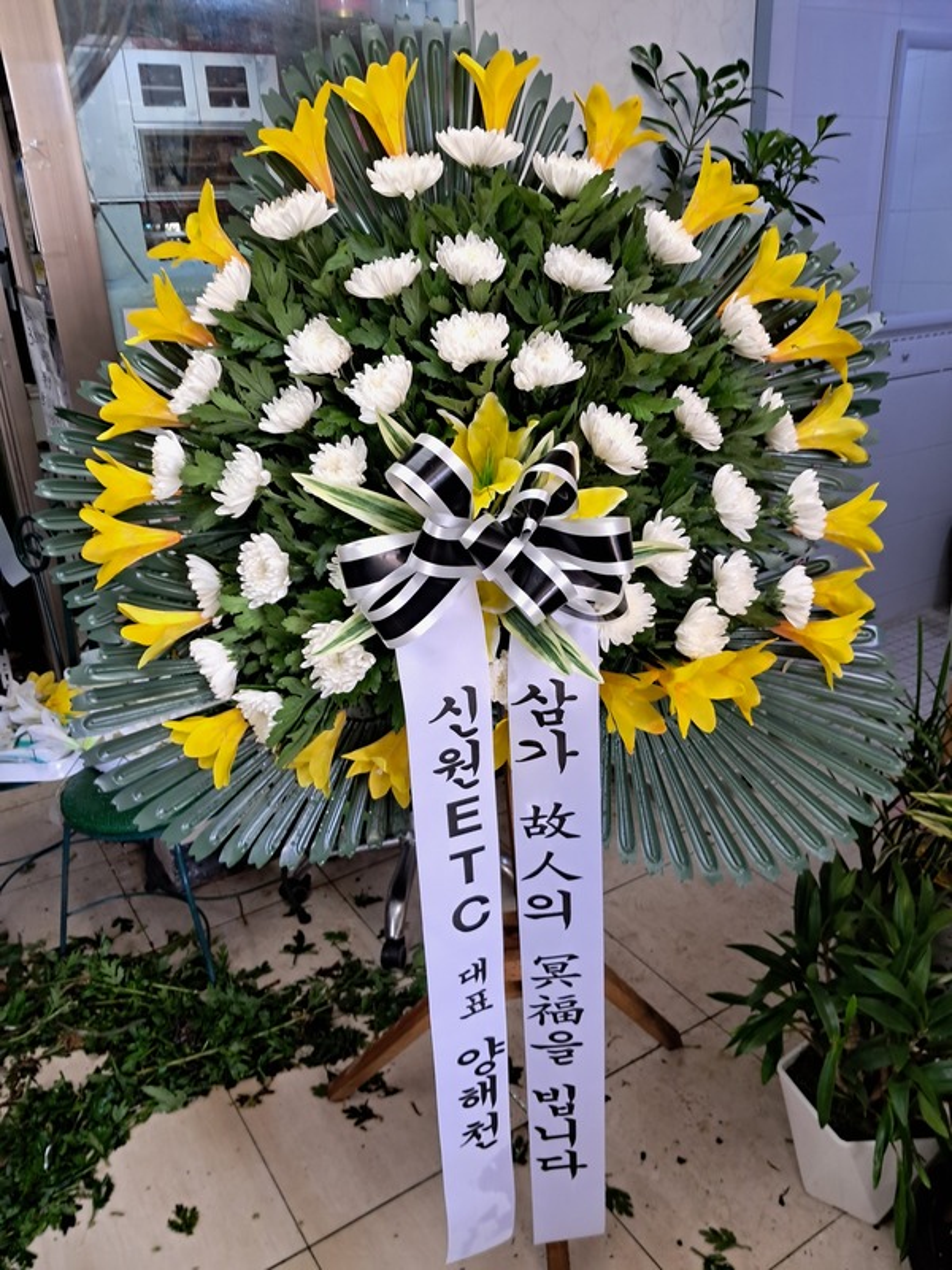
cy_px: 635
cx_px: 476
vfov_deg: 65.3
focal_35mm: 27
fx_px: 990
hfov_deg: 51.4
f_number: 1.8
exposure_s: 1/60
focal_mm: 4
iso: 200
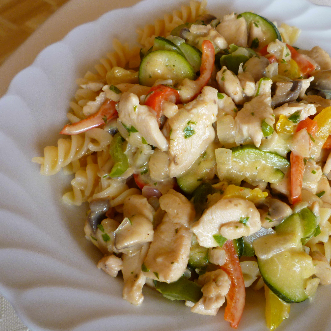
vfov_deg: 42.8
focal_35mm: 39
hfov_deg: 42.1
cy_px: 163
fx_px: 422
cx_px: 229
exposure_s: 1/30
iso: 125
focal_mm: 5.2
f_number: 3.3
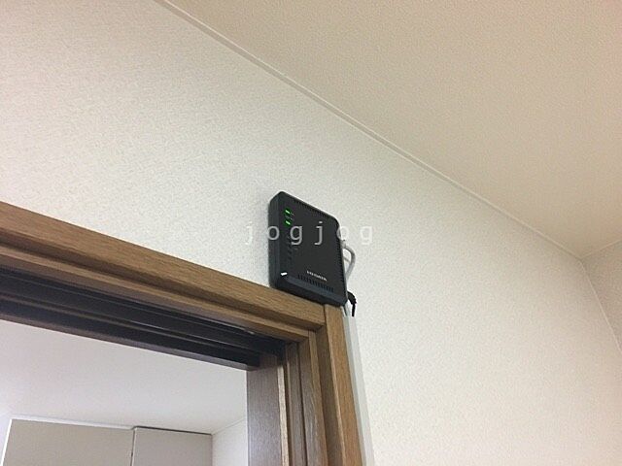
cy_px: 233
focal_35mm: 29
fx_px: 521
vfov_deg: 48.2
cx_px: 311
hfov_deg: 61.7
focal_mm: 4.15
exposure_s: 1/33
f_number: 2.2
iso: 200
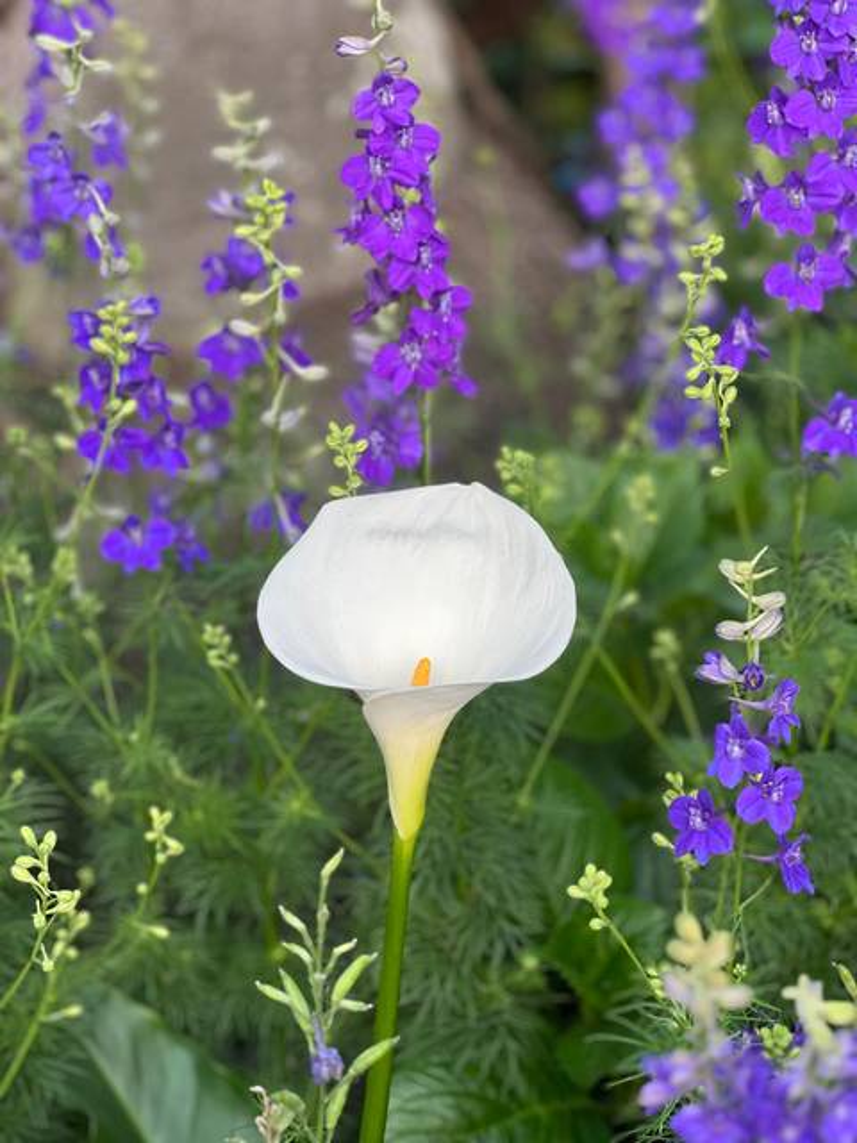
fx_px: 2542
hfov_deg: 19.1
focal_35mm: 77
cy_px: 572
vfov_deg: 25.3
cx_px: 428
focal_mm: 9
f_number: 2.8
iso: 160
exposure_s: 1/121
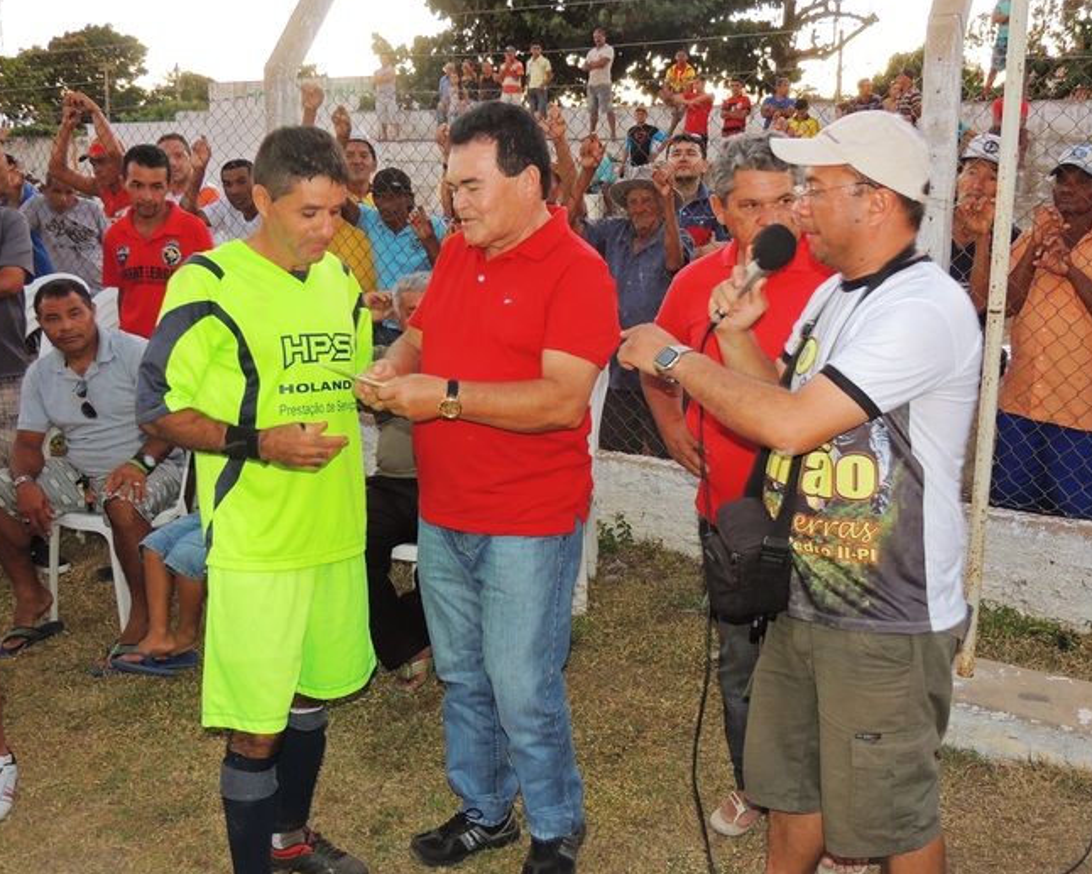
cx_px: 568
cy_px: 439
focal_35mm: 37
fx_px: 1196
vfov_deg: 40.1
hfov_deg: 49.1
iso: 200
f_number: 3.3
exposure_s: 1/30
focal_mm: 6.2
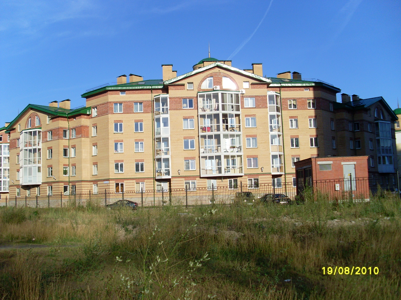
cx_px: 200
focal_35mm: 38
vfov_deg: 37.7
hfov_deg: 49.0
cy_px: 150
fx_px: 440
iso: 80
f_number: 7.7
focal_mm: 6.3
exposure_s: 1/350
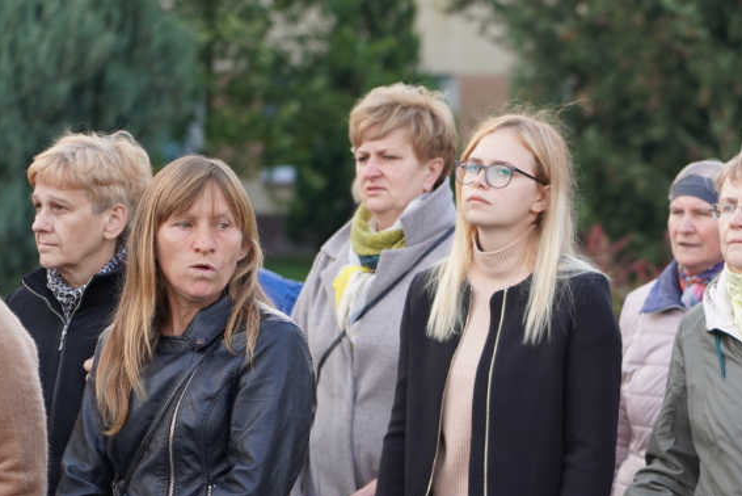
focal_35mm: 241
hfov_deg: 8.5
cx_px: 720
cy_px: 432
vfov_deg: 5.7
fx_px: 4970
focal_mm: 105
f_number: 4
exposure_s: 1/160
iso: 250
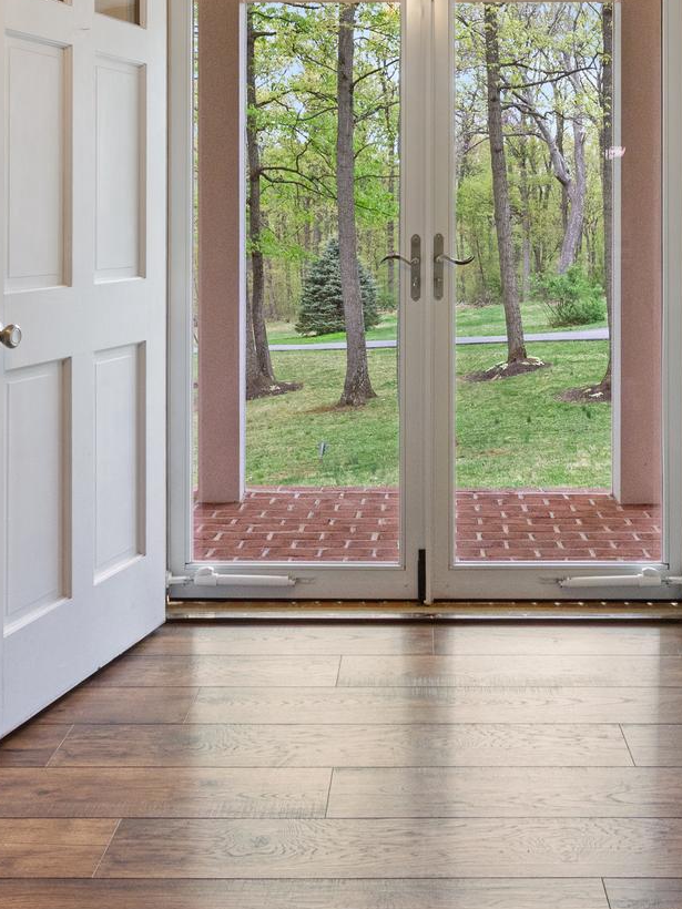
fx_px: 946
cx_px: 411
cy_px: 263
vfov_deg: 49.9
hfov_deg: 39.5
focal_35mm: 36
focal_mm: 10
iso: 640
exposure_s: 1/5
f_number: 9
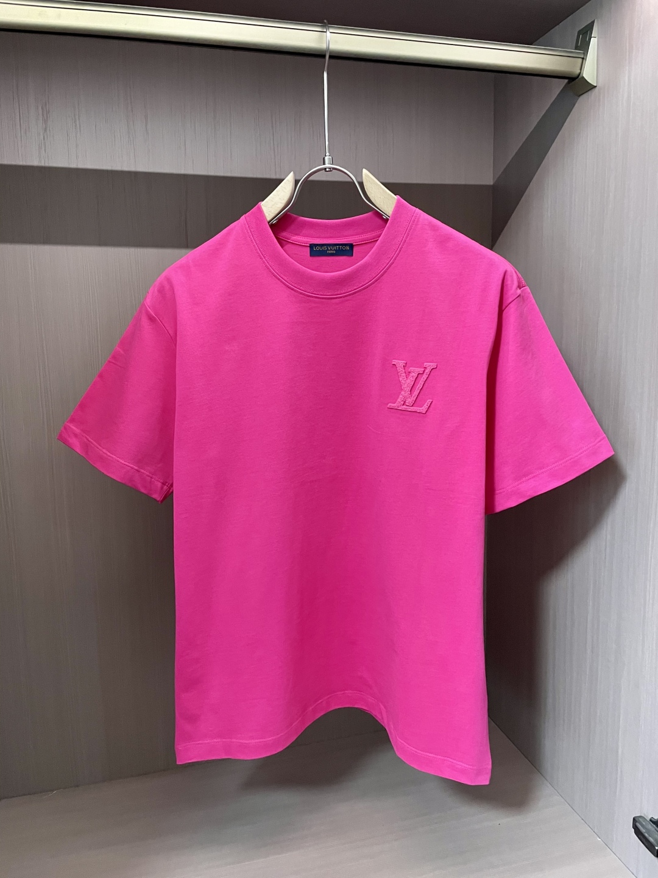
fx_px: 659
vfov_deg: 67.3
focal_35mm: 26
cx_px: 329
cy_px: 439
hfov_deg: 53.1
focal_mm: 4.2
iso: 500
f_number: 1.6
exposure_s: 1/60
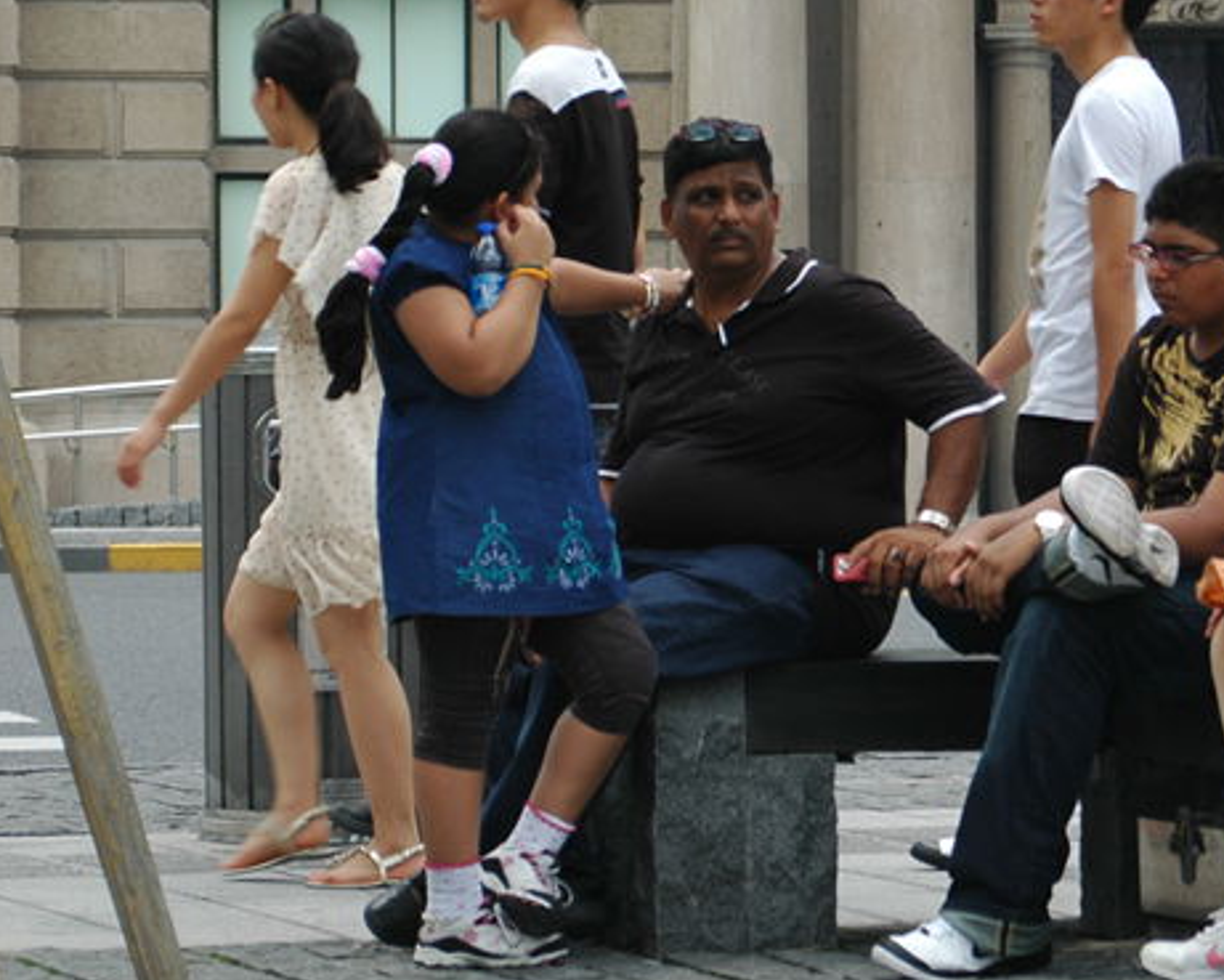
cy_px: 293
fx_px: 8841
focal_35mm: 244
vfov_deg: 6.3
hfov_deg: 7.9
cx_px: 966
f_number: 8
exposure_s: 1/125
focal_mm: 100
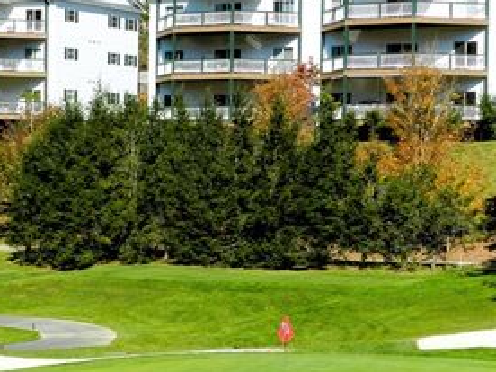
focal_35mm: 96
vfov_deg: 15.4
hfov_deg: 20.4
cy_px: 172
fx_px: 1376
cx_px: 199
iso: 160
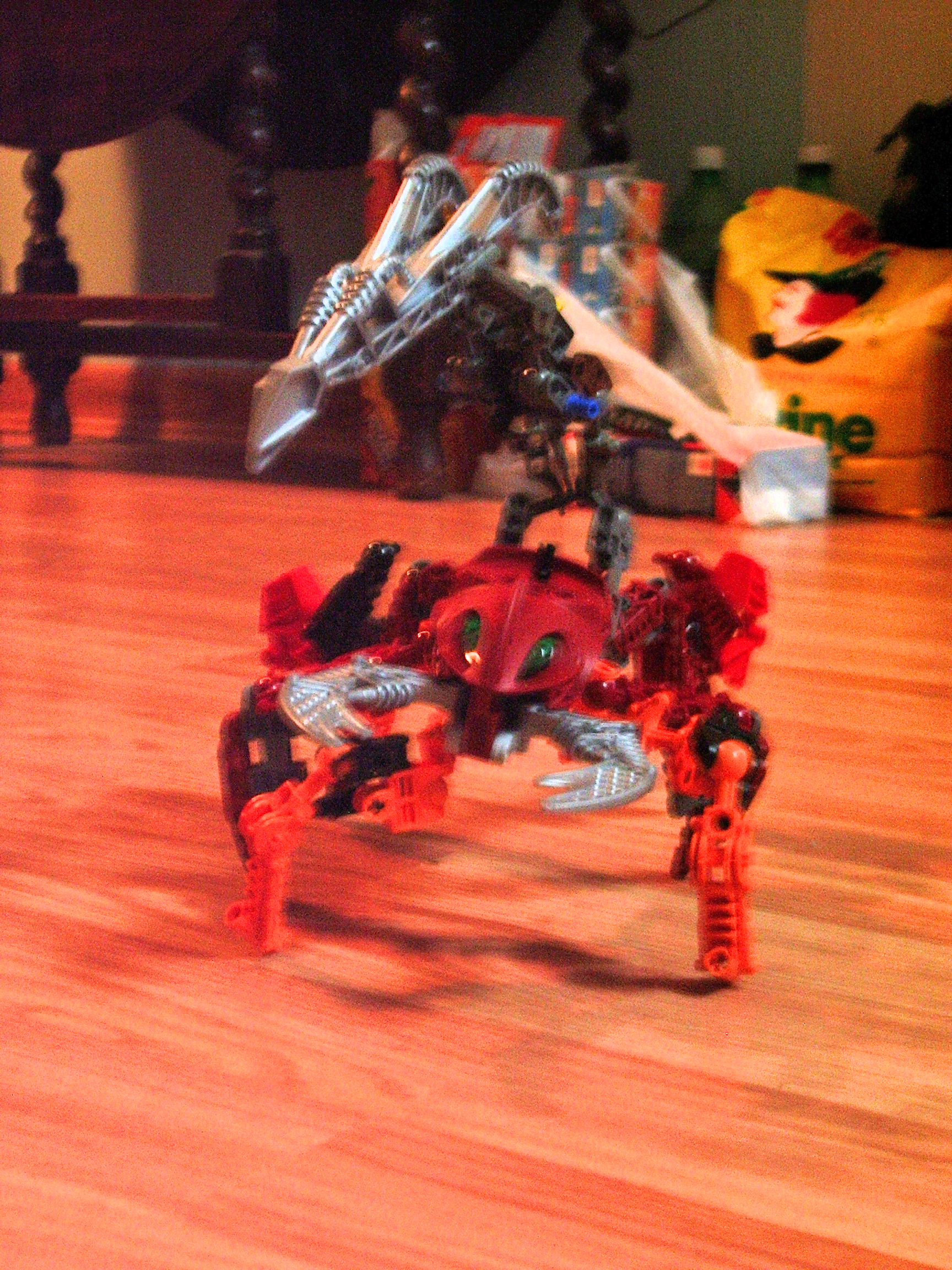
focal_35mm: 62
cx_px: 476
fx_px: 2273
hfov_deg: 23.7
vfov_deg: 31.2
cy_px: 635
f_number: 3.5
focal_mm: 10.2
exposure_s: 1/4
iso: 100
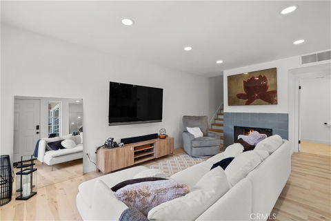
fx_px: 138
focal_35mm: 15
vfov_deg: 77.3
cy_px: 110
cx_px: 166
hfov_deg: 100.4
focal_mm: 15
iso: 250
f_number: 9
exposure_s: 1/10
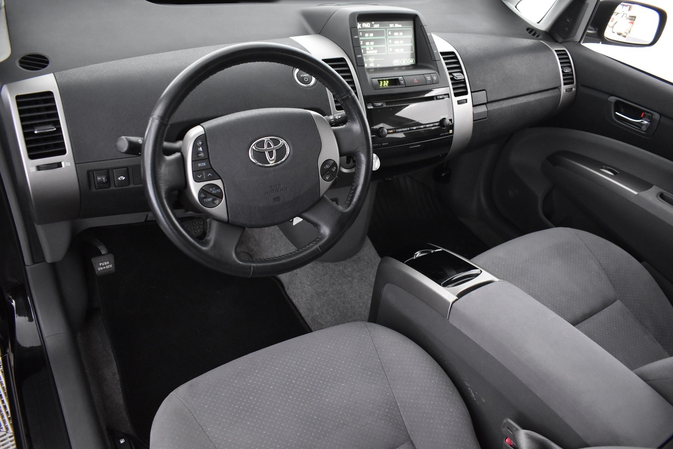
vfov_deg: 47.9
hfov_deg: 67.4
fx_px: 505
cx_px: 336
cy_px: 224
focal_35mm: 27
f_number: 3.5
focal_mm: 18
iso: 3200
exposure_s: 1/30
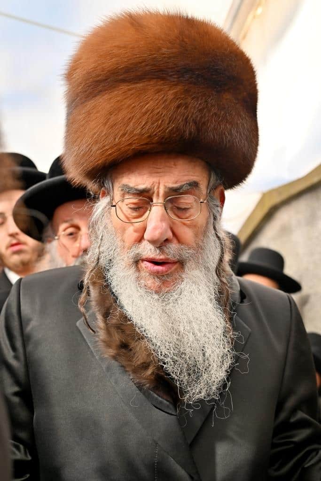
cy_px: 240
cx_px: 160
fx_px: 575
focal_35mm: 43
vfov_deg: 45.4
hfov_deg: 31.2
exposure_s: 1/160
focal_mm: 43
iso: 500
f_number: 4
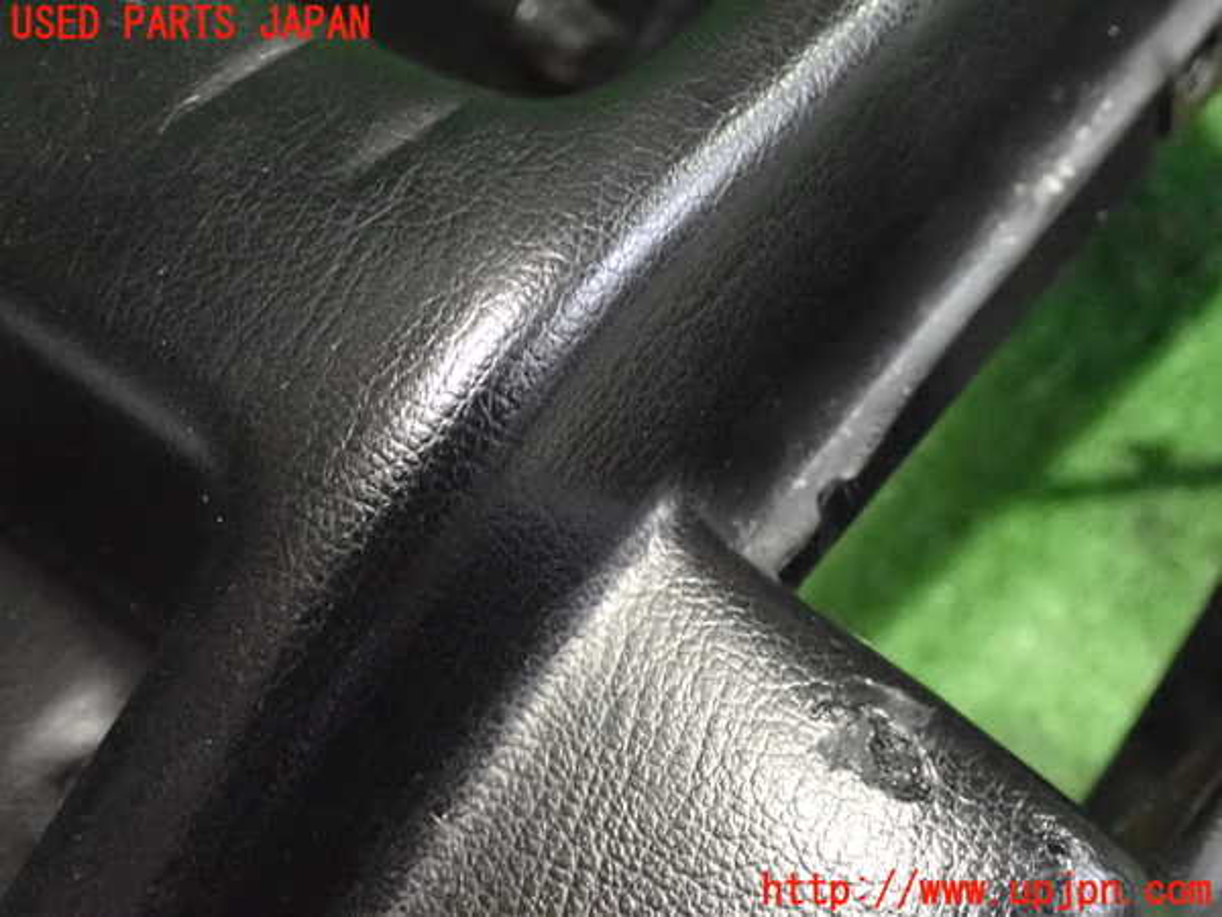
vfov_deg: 30.9
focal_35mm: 47
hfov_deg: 40.4
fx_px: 1659
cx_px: 611
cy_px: 458
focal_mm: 8.4
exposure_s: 1/80
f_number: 3.1
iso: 6400
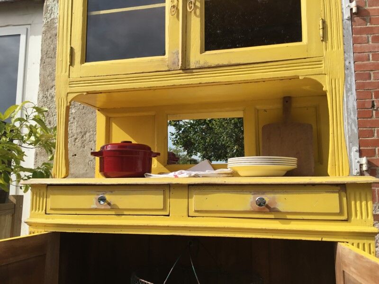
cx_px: 190
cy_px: 142
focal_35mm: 31
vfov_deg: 45.4
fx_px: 339
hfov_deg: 58.4
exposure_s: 1/1274
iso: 25
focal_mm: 3.3
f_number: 2.4
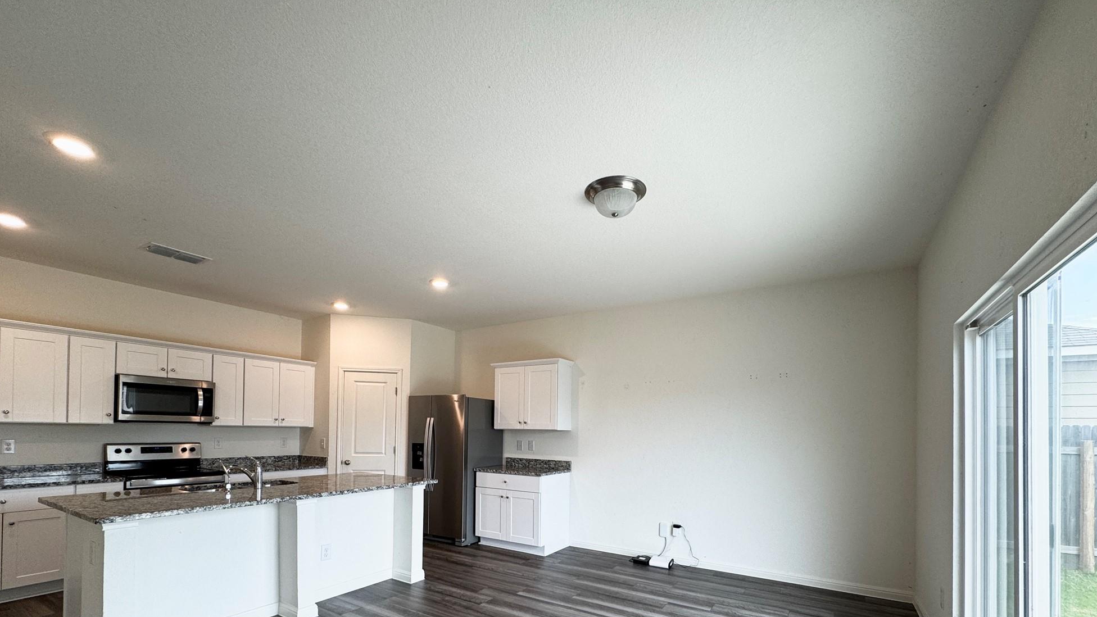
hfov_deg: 99.4
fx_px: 465
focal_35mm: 16
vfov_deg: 64.8
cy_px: 427
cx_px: 553
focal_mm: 2.22
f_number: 2.2
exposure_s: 1/120
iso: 125
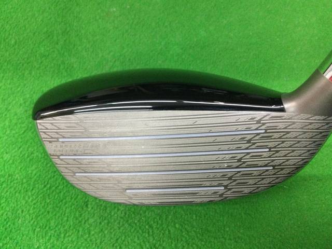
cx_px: 166
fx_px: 297
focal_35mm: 31
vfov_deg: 45.4
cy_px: 124
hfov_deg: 58.4
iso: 160
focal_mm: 3.3
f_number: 2.4
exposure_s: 1/30
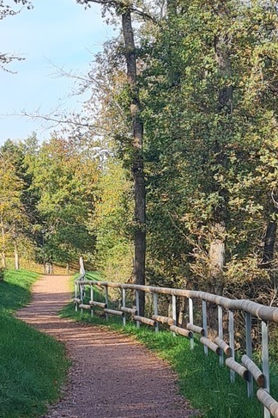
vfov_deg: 17.9
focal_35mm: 114
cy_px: 210
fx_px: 1320
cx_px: 76
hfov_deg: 12.0
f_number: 1.8
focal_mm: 5.4
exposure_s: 1/610
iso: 50
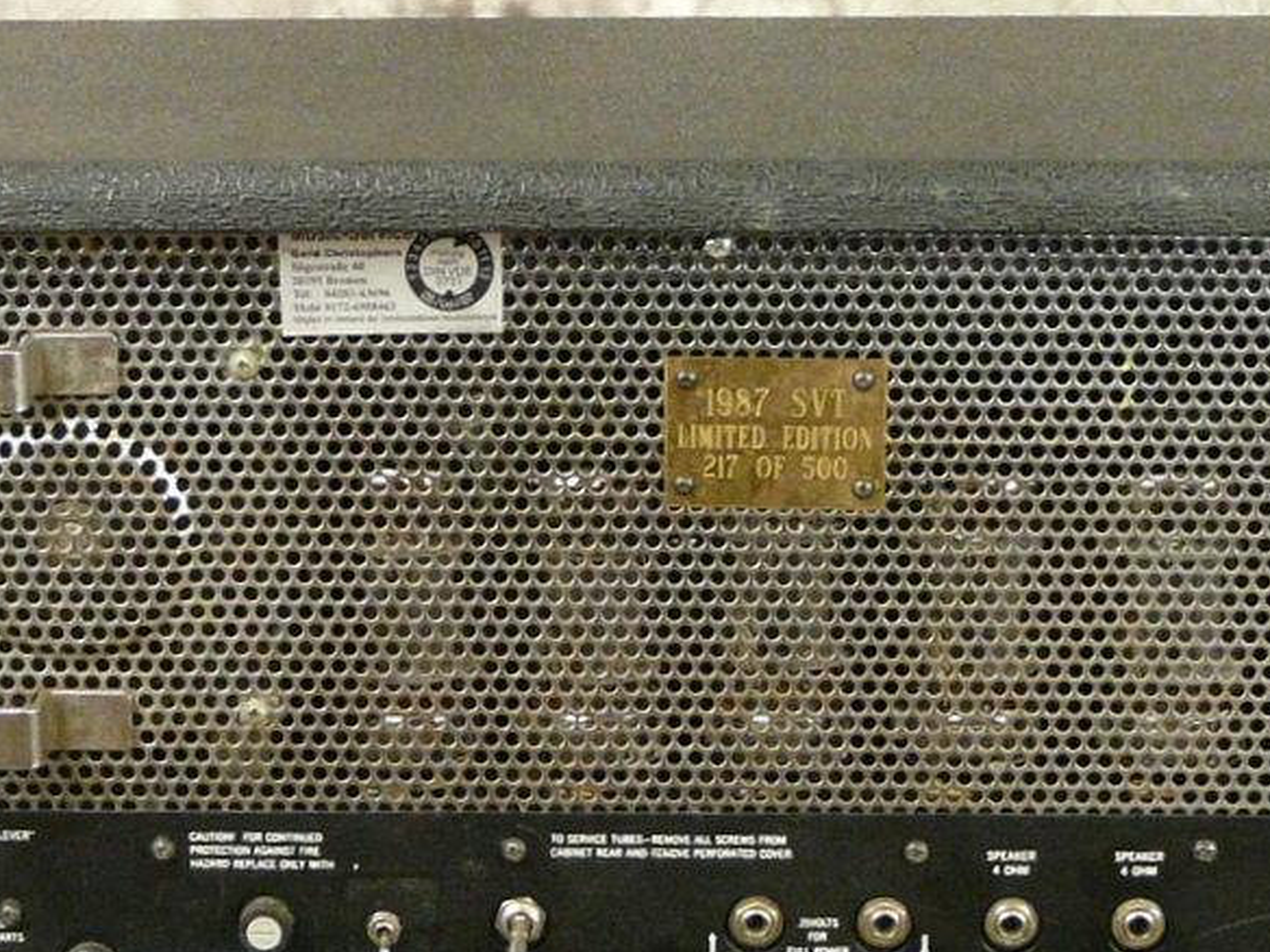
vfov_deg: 14.8
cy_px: 474
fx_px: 3669
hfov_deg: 19.6
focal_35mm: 100
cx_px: 711
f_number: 2.8
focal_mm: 5.9
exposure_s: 1/60
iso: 400
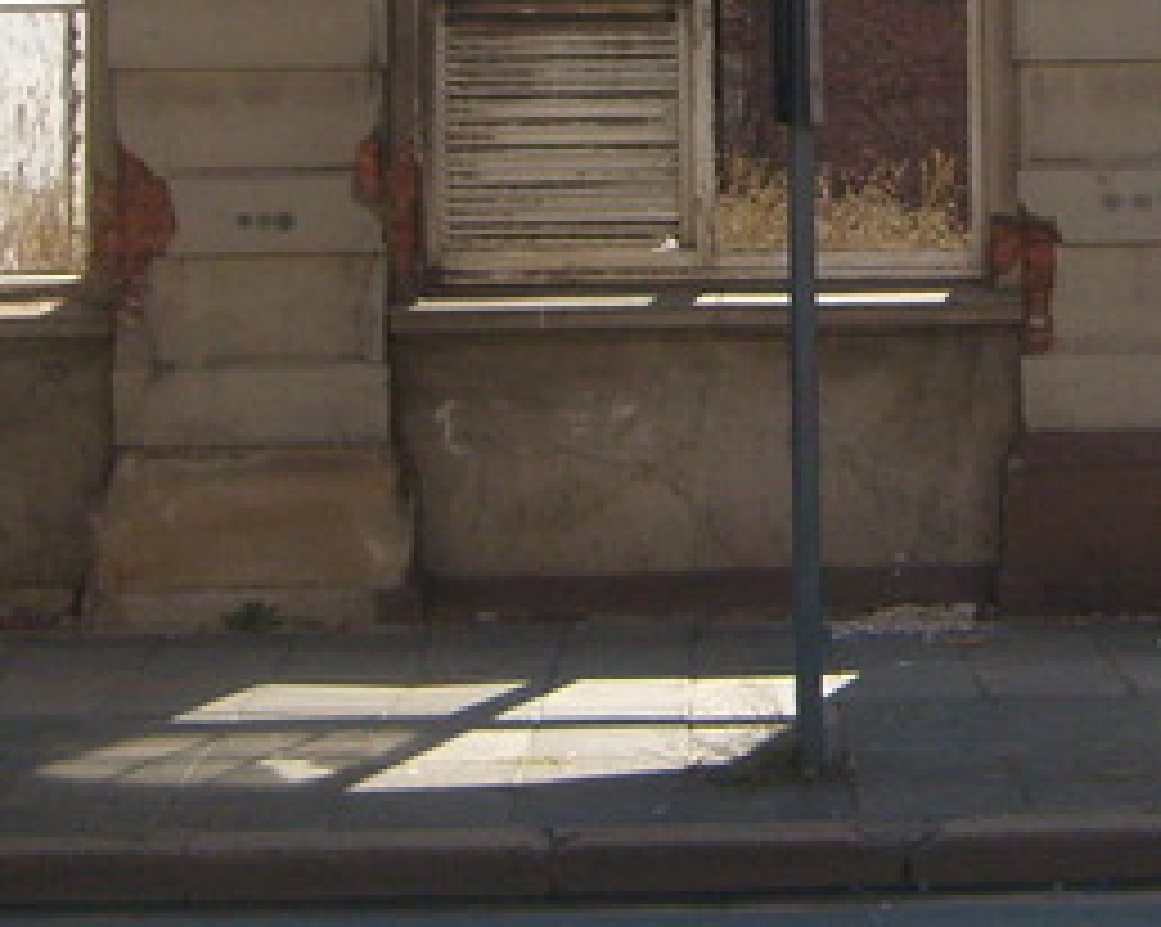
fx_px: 3640
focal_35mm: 106
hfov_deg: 17.5
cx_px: 1296
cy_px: -27
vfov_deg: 14.3
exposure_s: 1/180
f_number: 7.1
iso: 80
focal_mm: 5.8
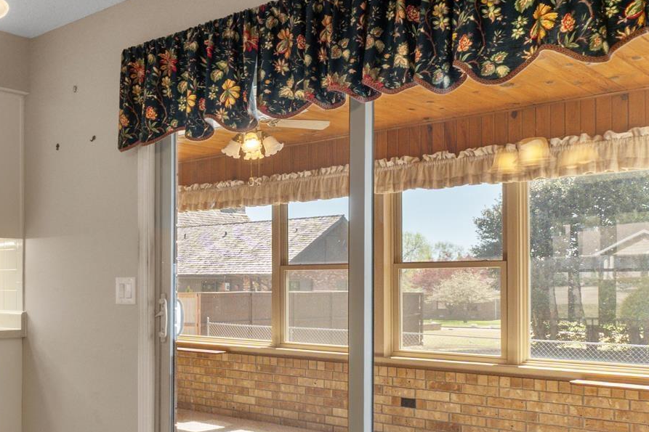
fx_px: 757
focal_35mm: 42
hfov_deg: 41.1
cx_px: 17
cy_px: 299
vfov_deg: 31.5
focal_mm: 10
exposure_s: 1/80
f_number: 9
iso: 200
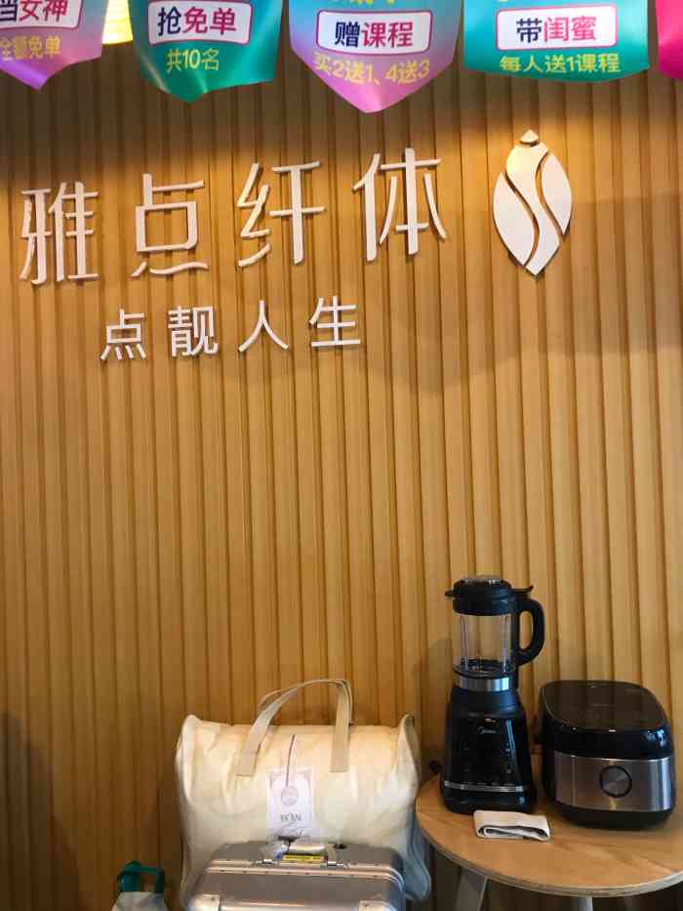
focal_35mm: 28
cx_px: 342
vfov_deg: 63.4
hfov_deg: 49.8
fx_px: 736
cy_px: 456
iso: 80
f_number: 1.8
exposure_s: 1/17
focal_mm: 3.99
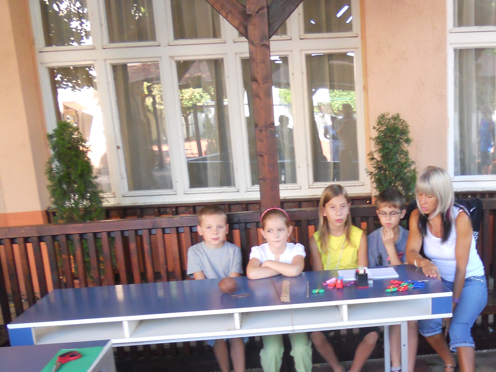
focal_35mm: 50
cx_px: 370
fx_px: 716
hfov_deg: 37.3
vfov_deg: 28.3
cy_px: 317
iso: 200
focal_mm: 4.9
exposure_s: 1/30
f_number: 3.2
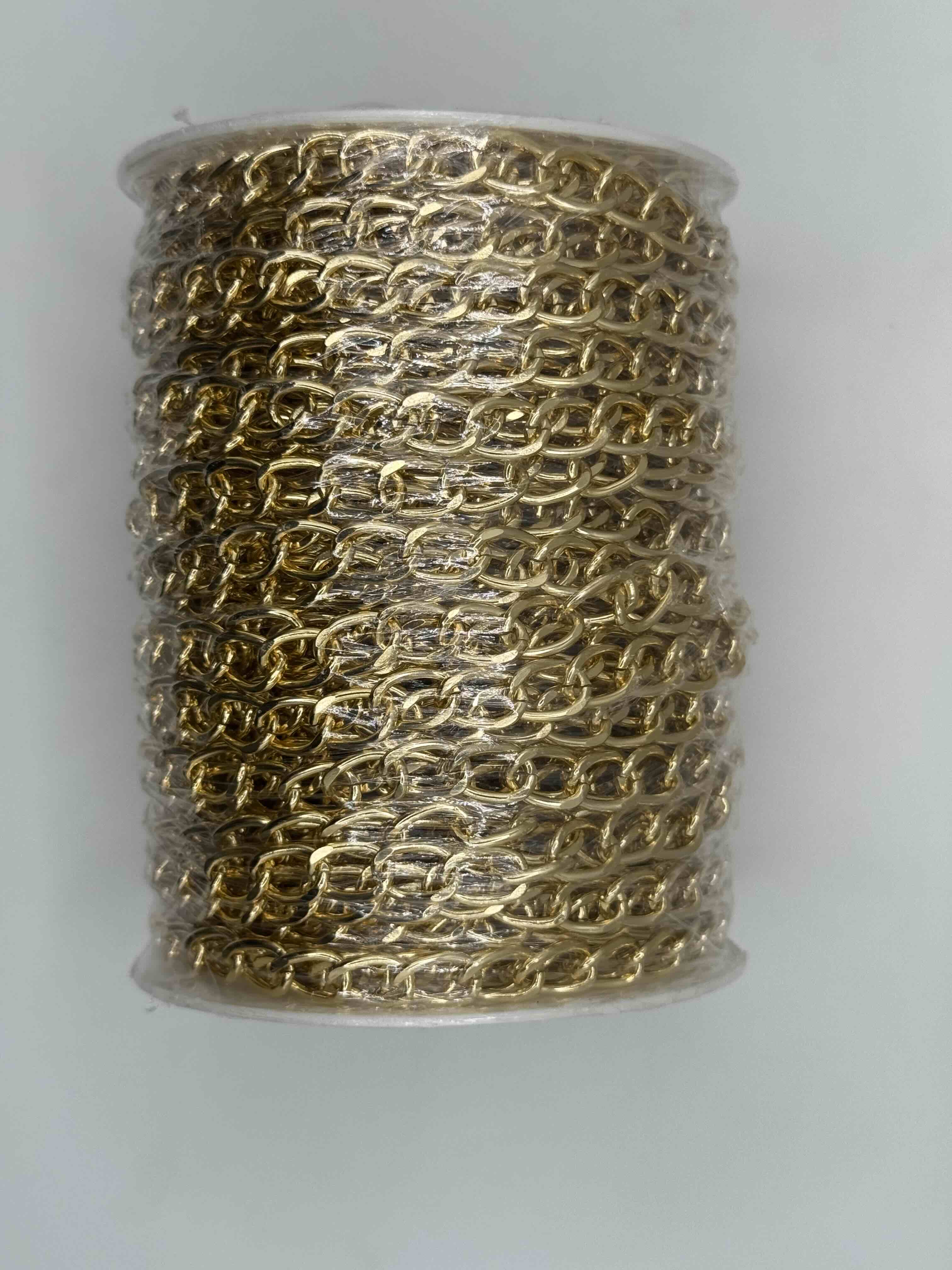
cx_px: 476
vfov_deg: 39.7
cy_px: 635
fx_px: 1760
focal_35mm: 48
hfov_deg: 30.3
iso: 100
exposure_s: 1/1011
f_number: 1.78
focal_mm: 6.76
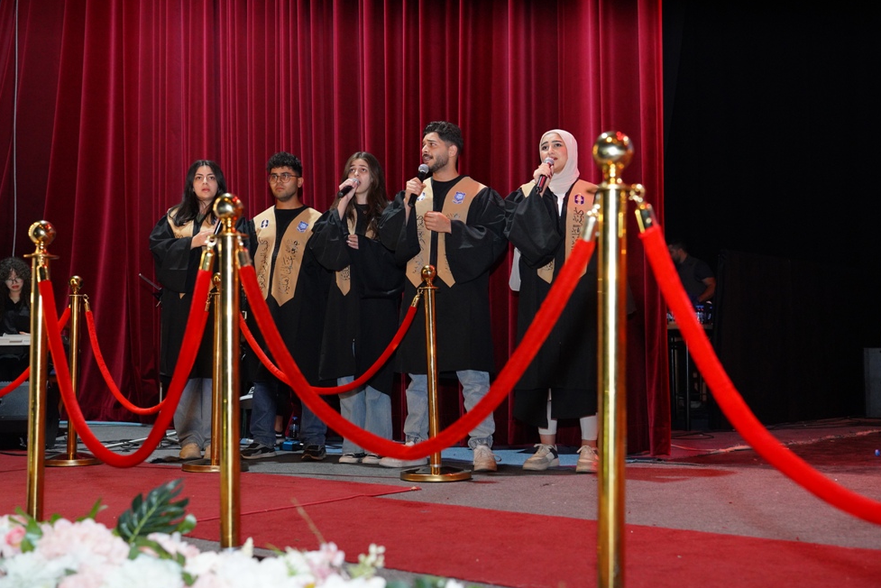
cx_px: 431
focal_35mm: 44
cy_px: 295
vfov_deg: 30.5
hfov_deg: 44.5
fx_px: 1077
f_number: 3.2
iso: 3200
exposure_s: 1/250
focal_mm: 42
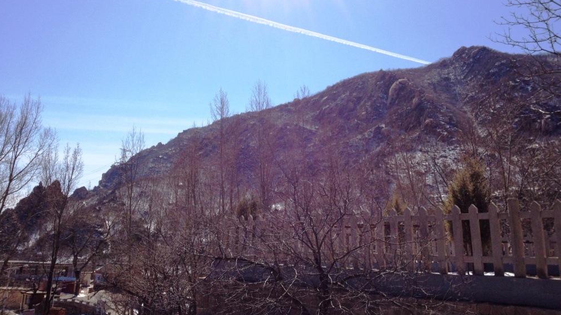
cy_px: 111
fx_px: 580
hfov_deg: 51.6
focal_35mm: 39
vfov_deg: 30.3
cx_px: 284
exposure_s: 1/2404
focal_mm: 4.28
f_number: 2.4
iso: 64
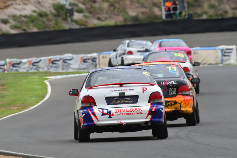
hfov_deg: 2.7
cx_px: 118
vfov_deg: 1.8
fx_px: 4956
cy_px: 79
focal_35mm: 753
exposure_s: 1/640
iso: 640
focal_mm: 500
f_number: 10
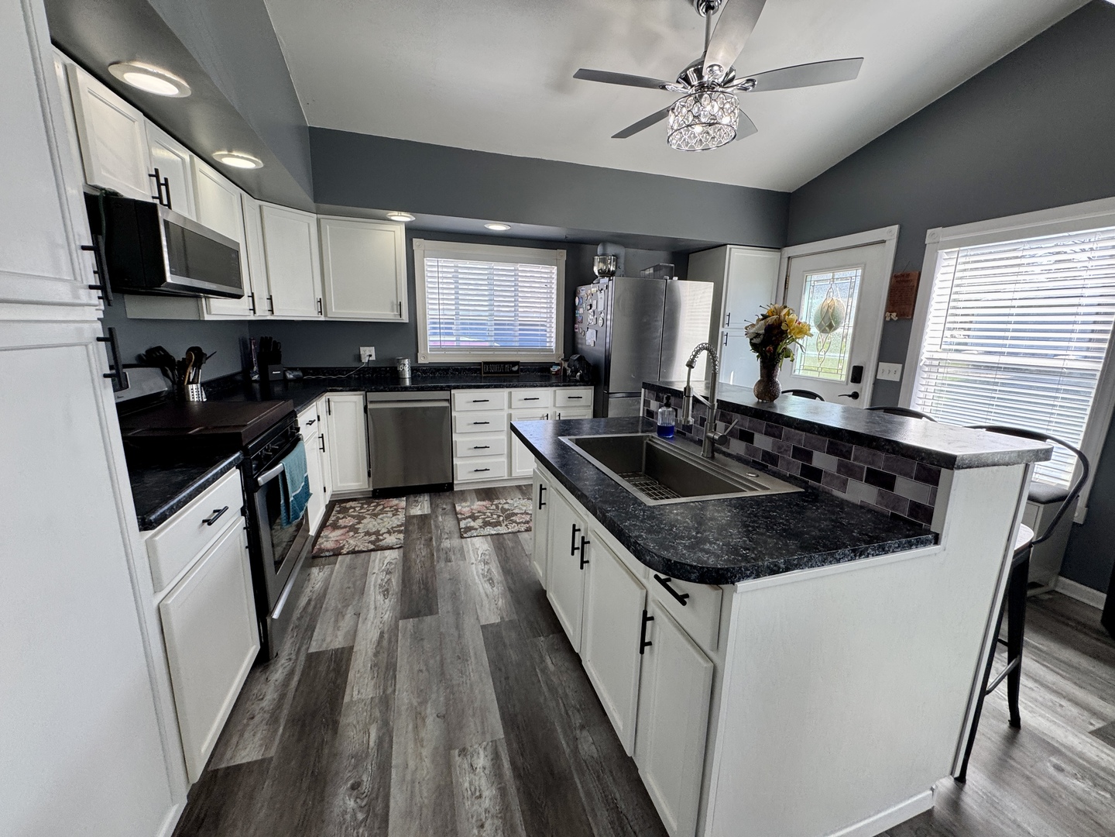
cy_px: 418
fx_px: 451
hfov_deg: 102.1
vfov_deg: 85.7
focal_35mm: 14
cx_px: 558
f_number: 2.2
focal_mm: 2.22
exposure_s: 1/120
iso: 160
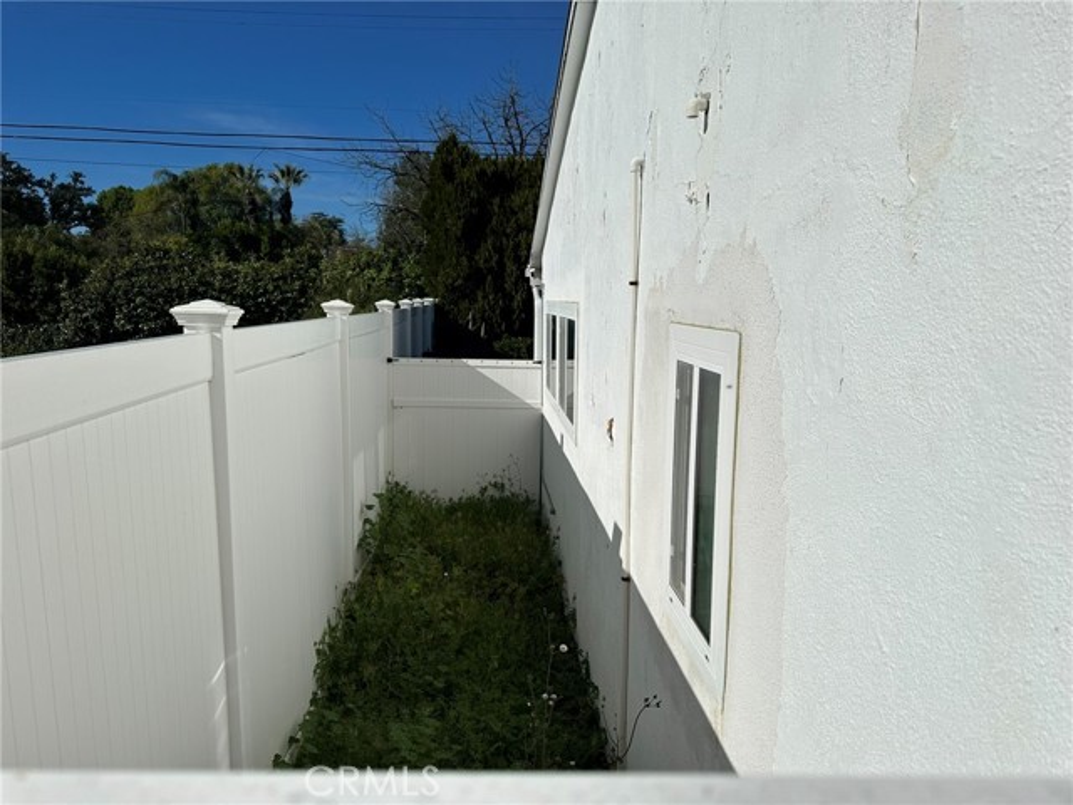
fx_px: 744
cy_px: 402
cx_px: 536
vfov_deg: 56.8
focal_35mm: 24
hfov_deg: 71.6
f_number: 1.78
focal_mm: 6.86
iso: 80
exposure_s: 1/18519
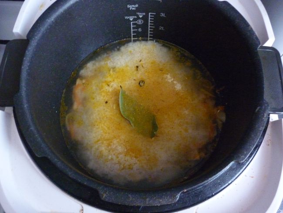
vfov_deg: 43.0
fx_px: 270
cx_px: 142
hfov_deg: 55.3
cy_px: 106
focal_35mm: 33
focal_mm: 5.5
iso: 800
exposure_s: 1/15
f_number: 2.8
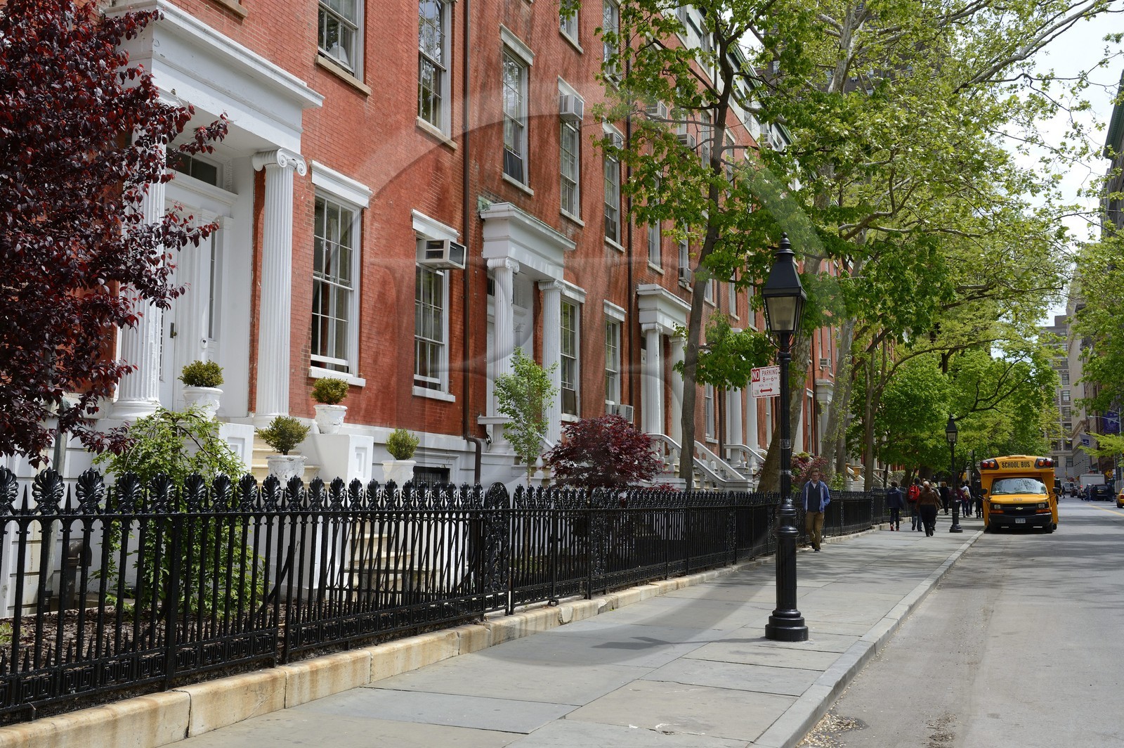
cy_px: 374
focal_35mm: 36
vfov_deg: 36.8
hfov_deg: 53.2
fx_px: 1123
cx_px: 562
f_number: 11
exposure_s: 1/320
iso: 400
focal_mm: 36
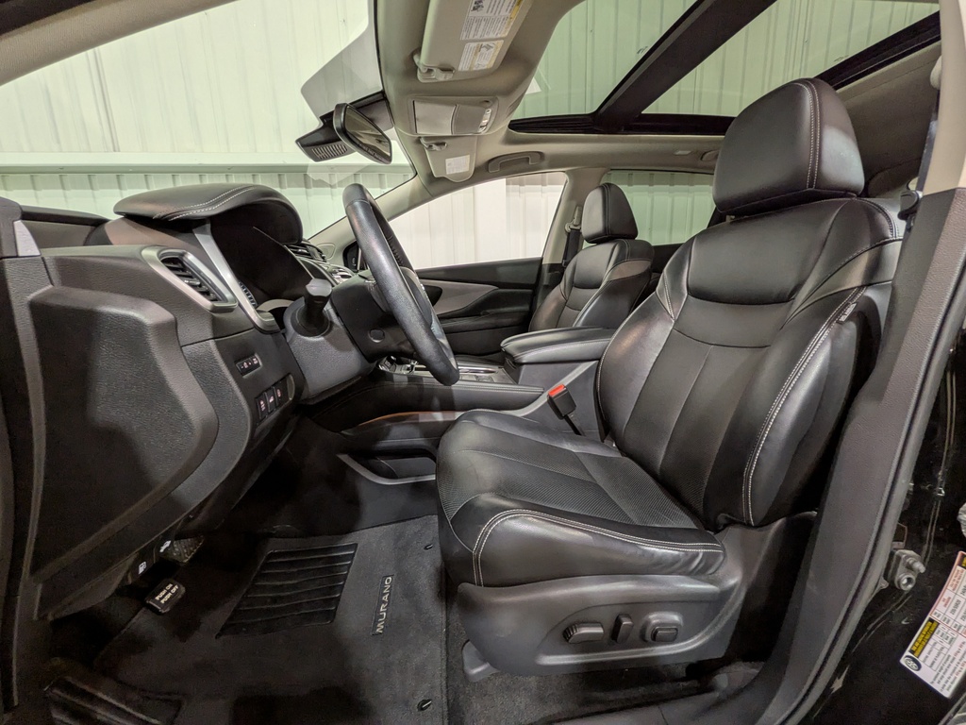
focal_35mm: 14
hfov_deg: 102.1
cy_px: 362
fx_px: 391
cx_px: 483
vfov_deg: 85.7
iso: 103
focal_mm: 1.83
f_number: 2.2
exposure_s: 1/24
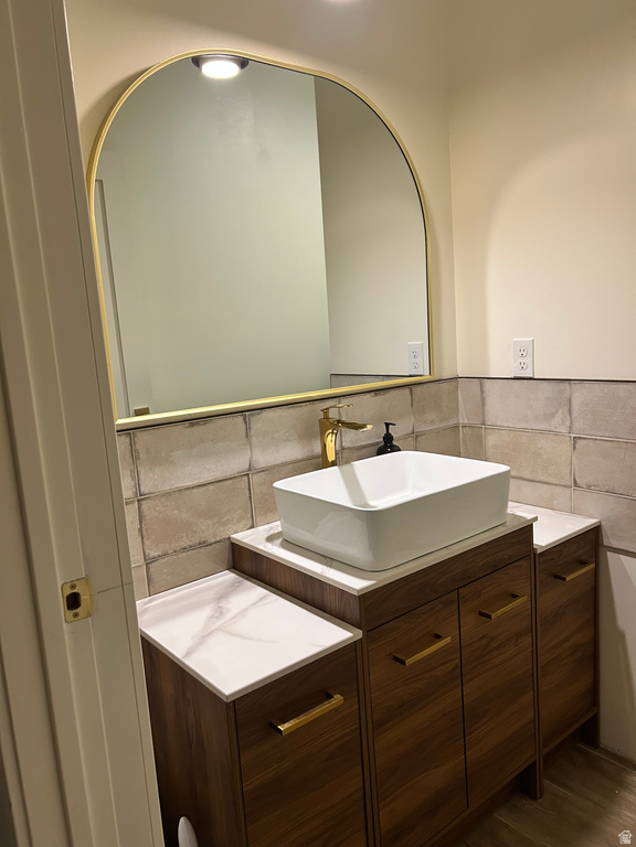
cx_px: 318
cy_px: 424
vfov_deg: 67.3
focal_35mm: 26
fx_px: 637
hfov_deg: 53.1
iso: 200
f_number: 1.5
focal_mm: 5.7
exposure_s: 1/60
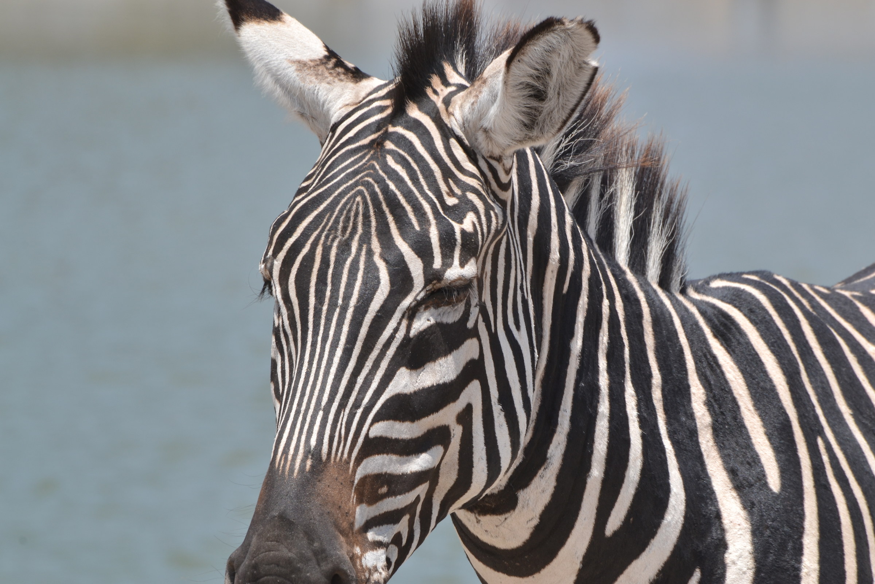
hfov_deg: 4.6
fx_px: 10937
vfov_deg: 3.1
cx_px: 438
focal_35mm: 450
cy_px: 292
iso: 200
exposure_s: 1/160
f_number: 14
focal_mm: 300
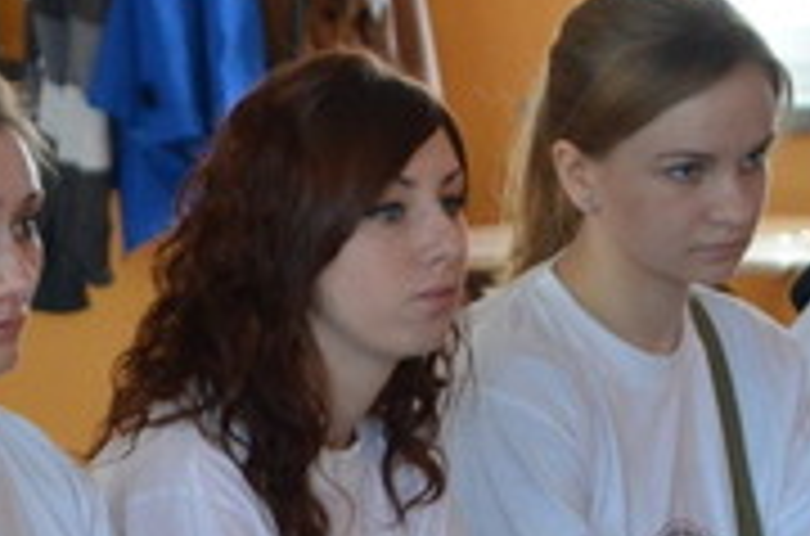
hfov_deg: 5.0
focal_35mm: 414
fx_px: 9290
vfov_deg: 3.3
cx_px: -162
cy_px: 743
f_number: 4.5
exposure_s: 1/320
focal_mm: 70
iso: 1600
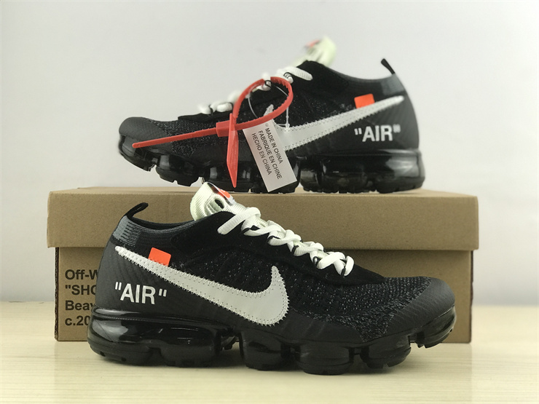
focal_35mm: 57
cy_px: 202
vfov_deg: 25.7
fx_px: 888
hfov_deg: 33.8
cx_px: 270
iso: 64
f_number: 2.8
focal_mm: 6.6
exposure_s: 1/50
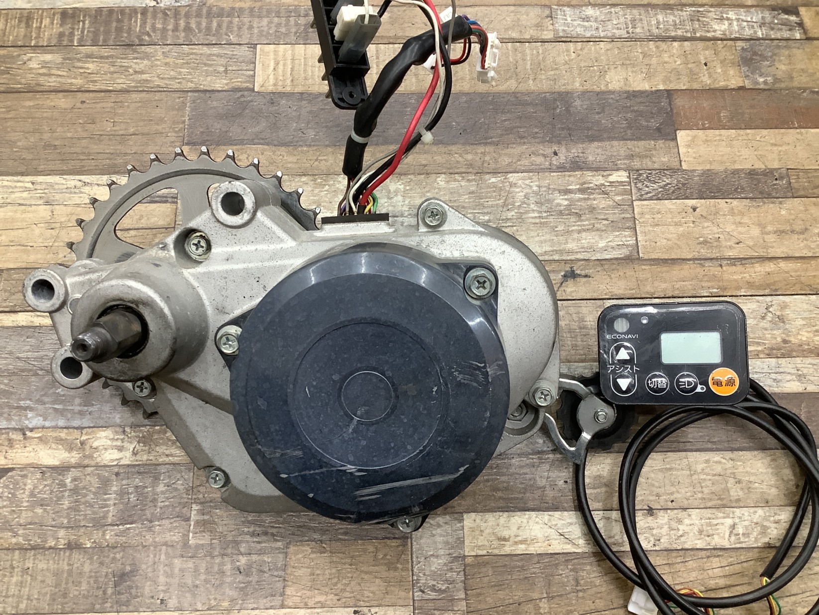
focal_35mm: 31
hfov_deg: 58.3
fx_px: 734
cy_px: 308
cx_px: 410
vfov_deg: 45.5
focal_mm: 3.3
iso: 125
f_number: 2.4
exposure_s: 1/60
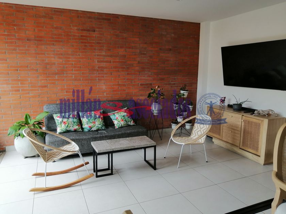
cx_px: 143
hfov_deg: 98.2
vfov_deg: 81.7
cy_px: 107
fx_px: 124
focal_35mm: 15
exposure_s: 1/60
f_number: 1.8
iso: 64
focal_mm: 3.95
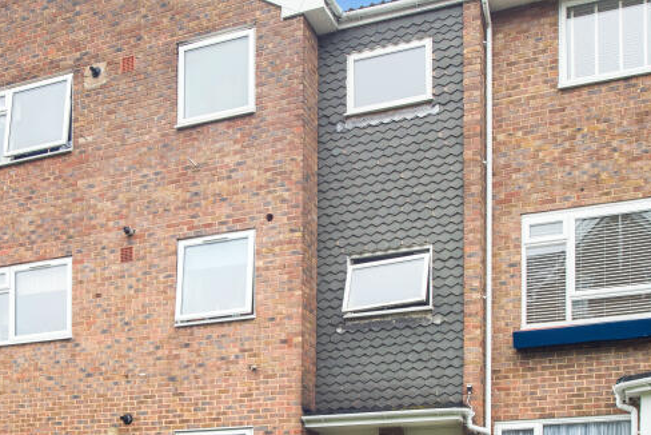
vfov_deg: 31.8
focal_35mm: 42
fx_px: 760
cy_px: 264
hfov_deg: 44.7
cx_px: 157
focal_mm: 20
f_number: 7.1
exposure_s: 1/60
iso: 400
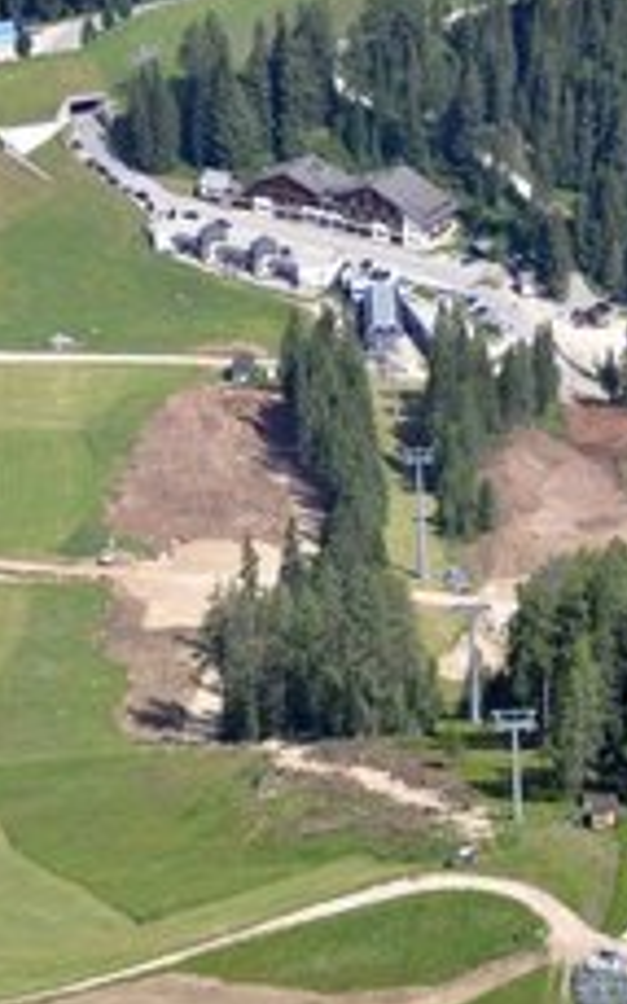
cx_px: 303
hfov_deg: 5.8
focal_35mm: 227
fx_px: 6207
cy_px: 452
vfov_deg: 9.2
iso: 200
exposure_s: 1/640
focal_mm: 85
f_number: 6.3
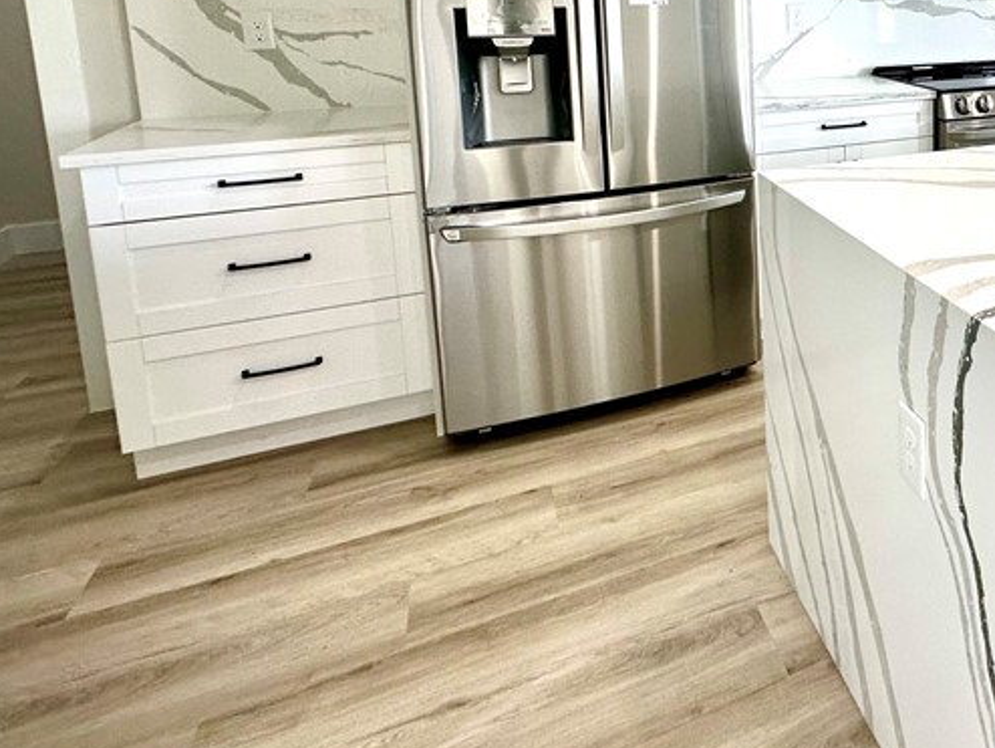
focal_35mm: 29
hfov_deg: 51.4
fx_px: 834
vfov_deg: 44.6
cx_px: 961
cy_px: 99
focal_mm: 2.22
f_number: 2.2
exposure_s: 1/120
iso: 80
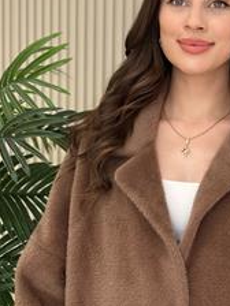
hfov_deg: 12.9
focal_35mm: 114
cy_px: 260
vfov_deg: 17.1
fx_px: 1010
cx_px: 182
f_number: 1.78
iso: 80
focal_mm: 6.86
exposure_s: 1/198
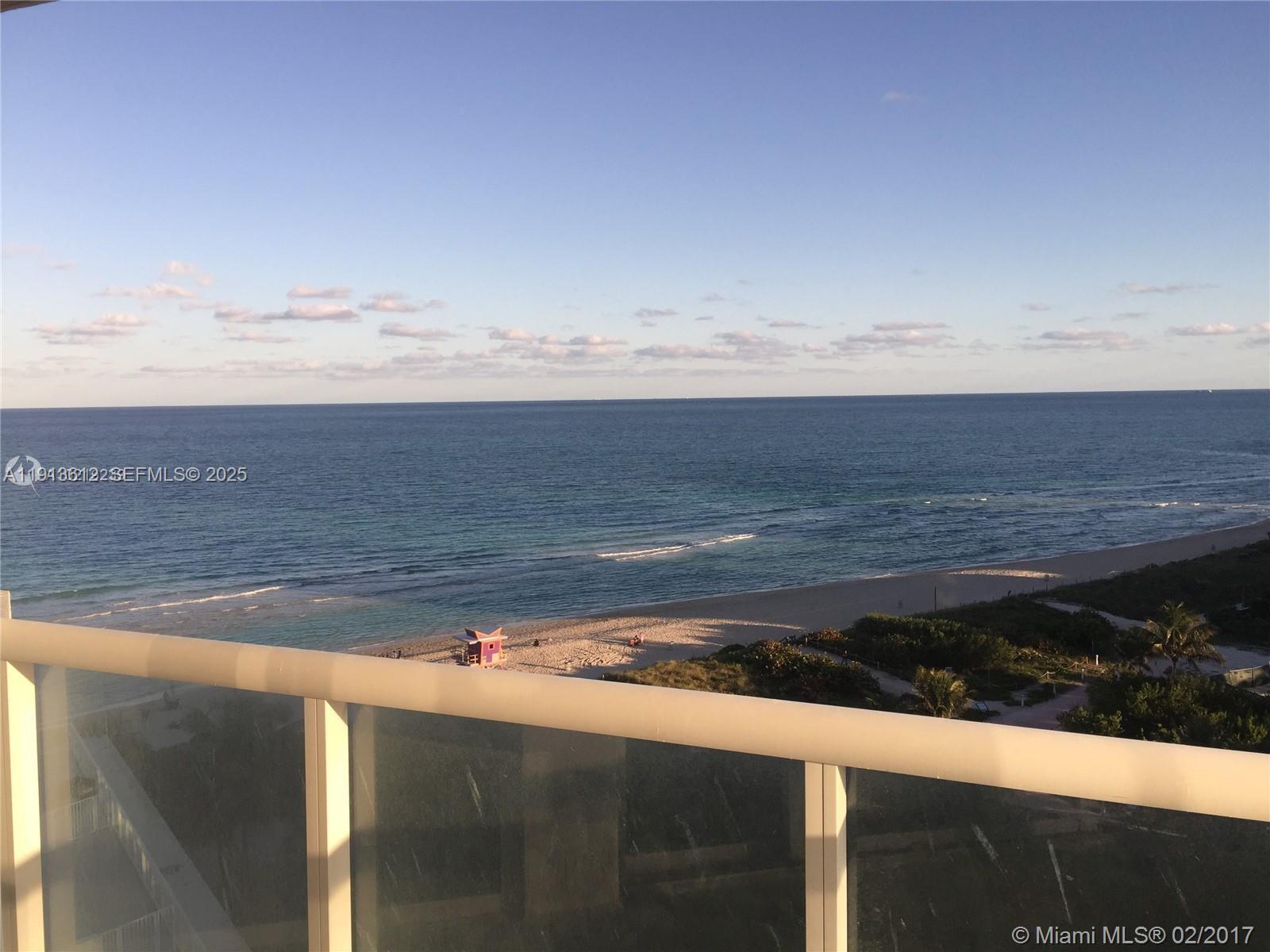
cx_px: 635
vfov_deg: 48.2
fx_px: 1064
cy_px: 476
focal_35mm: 29
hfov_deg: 61.7
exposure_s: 1/1522
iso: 32
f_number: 2.2
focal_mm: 4.15
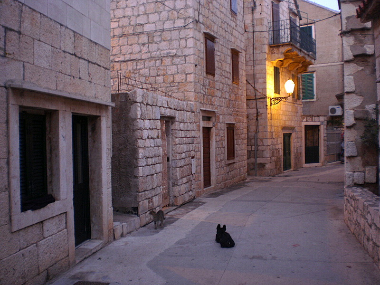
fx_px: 417
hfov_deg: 49.0
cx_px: 190
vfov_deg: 37.7
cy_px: 142
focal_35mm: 38
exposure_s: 1/6
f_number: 3.1
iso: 100
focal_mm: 6.3
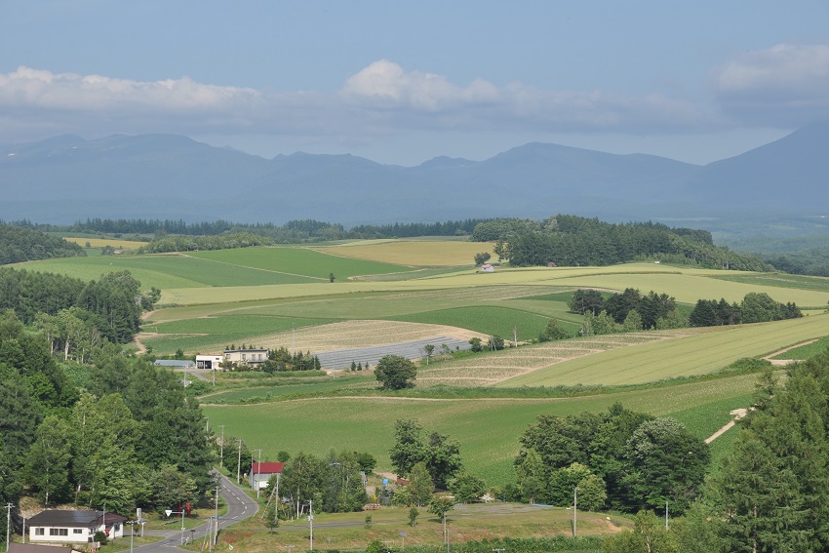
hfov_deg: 15.9
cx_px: 417
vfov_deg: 10.7
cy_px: 277
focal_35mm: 129
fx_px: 2959
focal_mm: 85
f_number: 14
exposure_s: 1/320
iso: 200
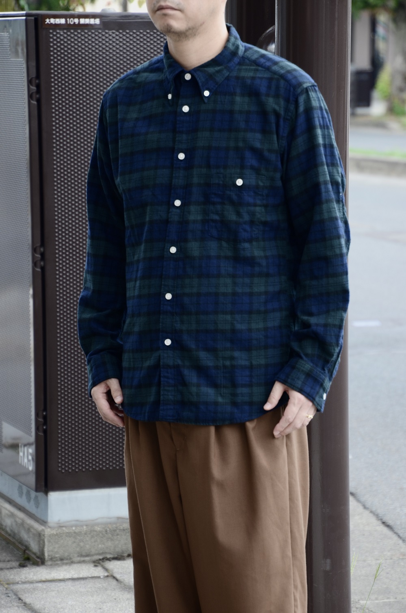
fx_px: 2803
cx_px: 203
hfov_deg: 8.3
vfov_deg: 12.5
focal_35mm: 165
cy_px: 306
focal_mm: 110
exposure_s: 1/160
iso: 250
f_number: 5.6
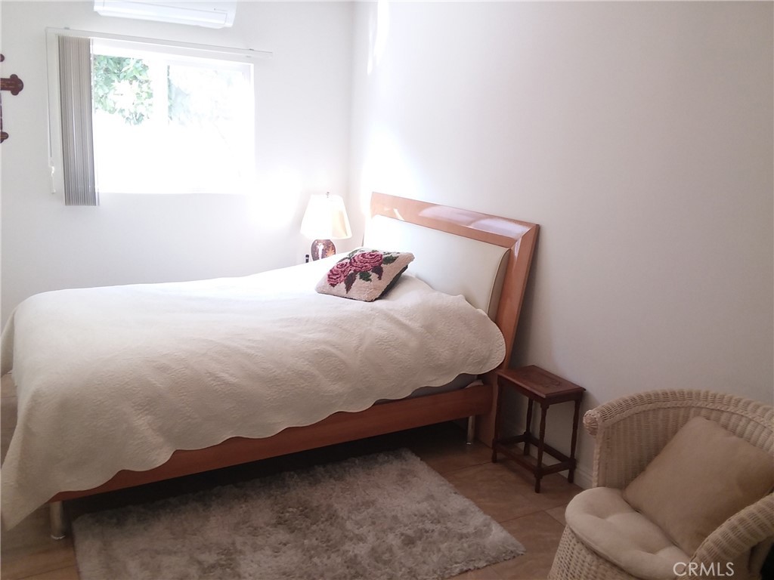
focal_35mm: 29
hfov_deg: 61.7
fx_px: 648
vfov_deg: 48.2
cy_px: 290
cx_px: 387
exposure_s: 1/30
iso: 50
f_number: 1.9
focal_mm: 2.47
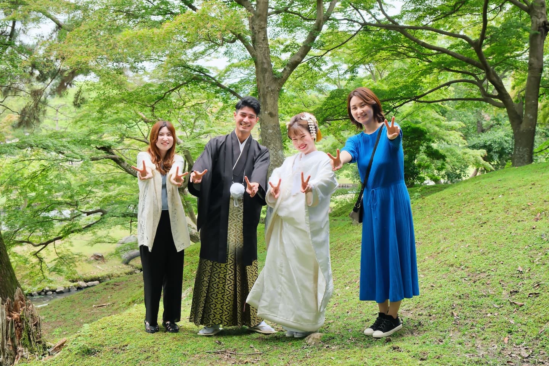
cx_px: 274
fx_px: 671
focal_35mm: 44
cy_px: 183
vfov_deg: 30.5
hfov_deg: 44.5
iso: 800
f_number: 5.6
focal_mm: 29.2
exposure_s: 1/160
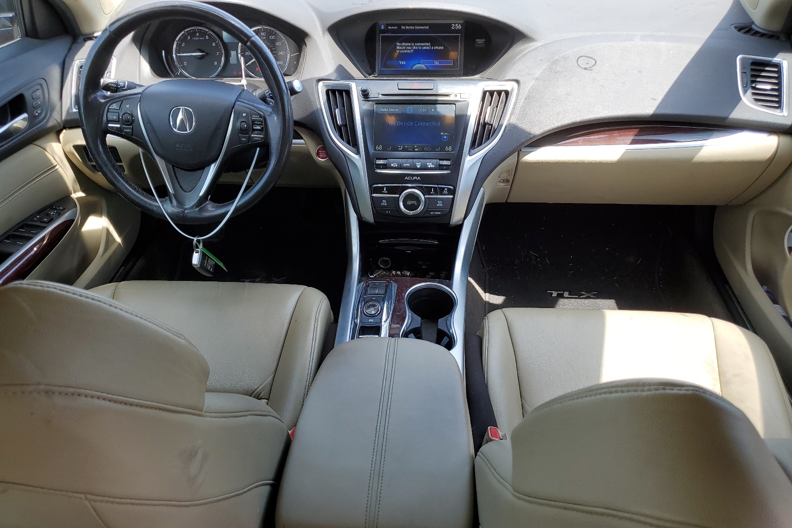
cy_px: 298
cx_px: 406
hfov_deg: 65.5
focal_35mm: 28
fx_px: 616
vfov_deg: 46.3
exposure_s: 1/345
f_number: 1.5
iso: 50
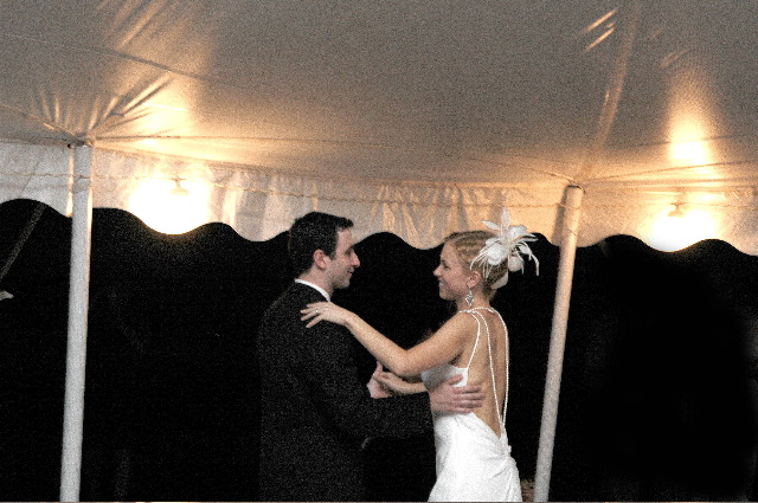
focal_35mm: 90
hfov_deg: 22.6
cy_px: 252
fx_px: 1893
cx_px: 379
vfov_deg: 15.1
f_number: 6.3
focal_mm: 60
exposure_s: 1/60
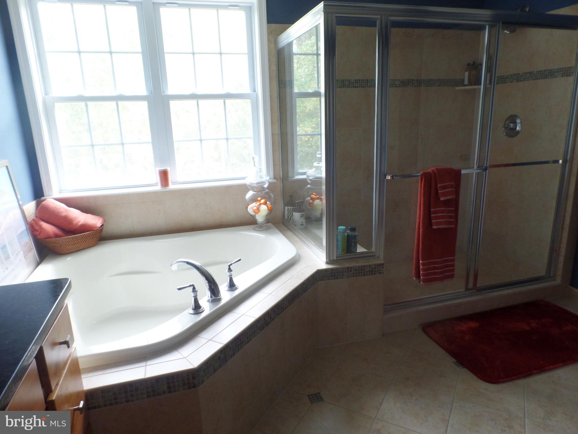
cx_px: 289
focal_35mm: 23
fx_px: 384
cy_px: 217
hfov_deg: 73.9
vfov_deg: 58.9
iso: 200
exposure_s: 1/30
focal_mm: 4.1
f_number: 2.8
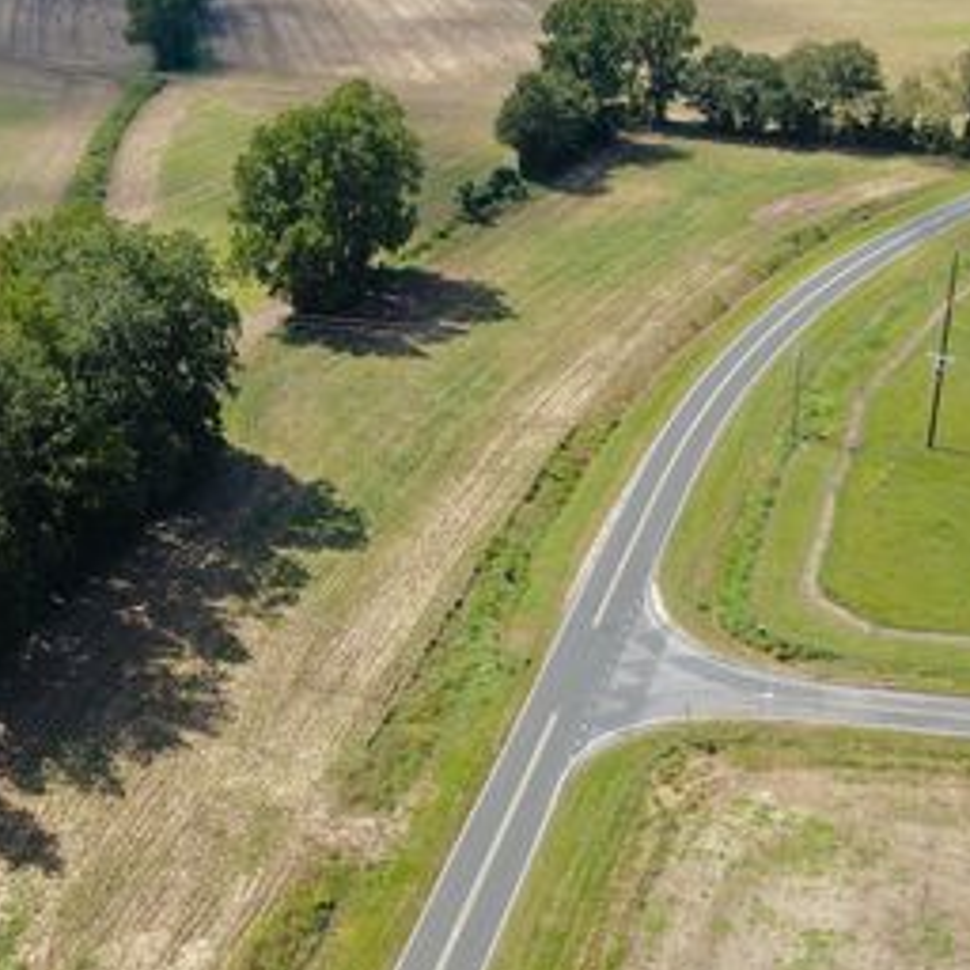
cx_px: 316
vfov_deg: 29.5
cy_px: 453
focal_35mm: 58
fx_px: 1839
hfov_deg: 29.3
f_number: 3.4
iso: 100
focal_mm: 6.63
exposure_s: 1/320
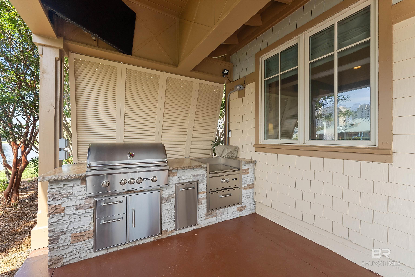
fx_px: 161
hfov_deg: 104.3
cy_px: 138
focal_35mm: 14
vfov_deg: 81.2
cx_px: 208
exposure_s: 1/100
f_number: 8
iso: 400
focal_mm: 14
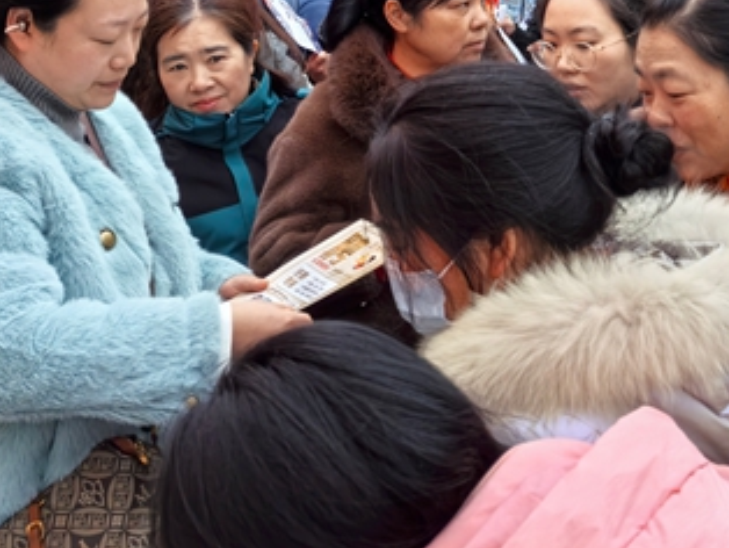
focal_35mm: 55
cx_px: 643
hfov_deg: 33.3
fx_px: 1159
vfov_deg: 25.4
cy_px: 14
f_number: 1.9
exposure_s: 1/1000
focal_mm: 5.52
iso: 80
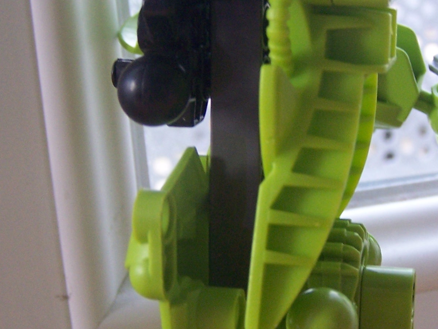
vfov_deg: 18.0
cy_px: 167
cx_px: 287
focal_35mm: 82
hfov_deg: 23.7
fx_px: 1037
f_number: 2.8
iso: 140
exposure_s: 1/180
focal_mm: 6.3
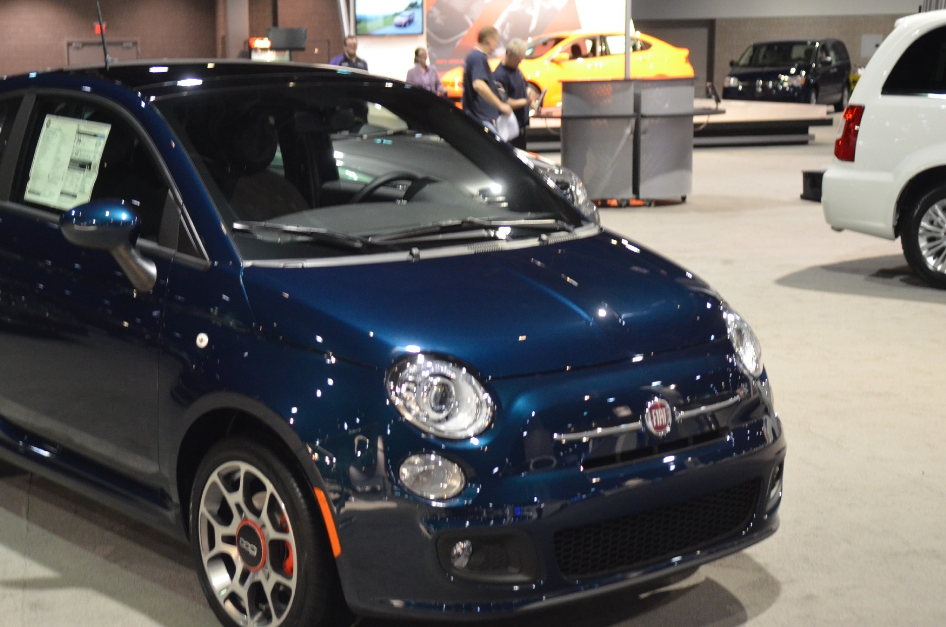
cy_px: 333
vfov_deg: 22.5
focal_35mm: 60
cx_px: 328
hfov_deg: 33.2
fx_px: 1573
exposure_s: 1/25
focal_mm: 30
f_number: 2.8
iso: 1600
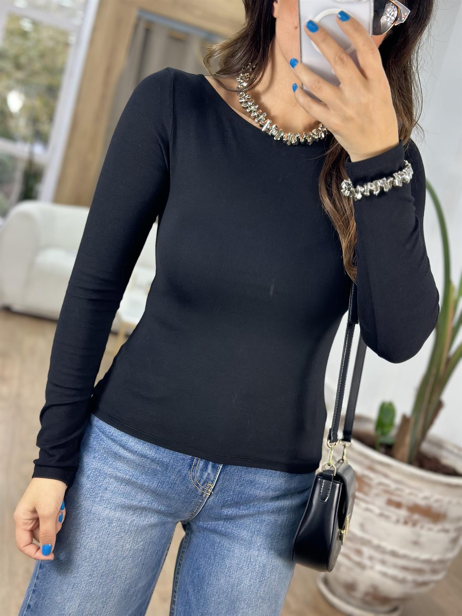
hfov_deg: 30.3
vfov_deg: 39.7
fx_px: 854
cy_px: 308
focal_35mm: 48
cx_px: 231
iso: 160
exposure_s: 1/100
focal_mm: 6.86
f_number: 1.78
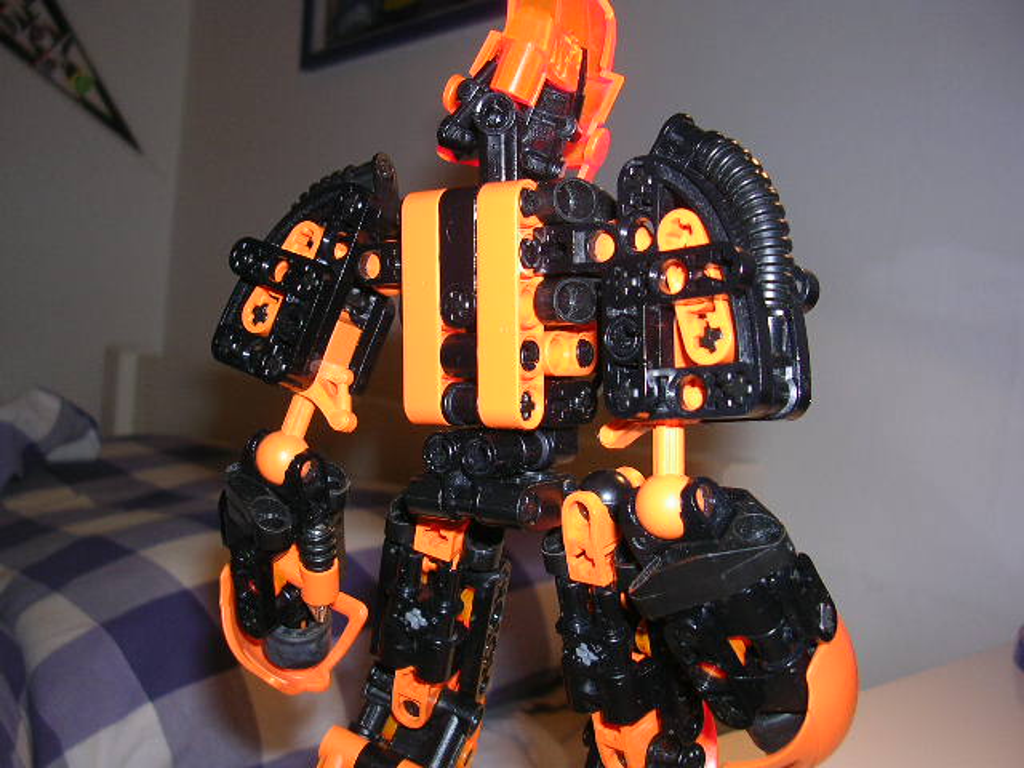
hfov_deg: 49.0
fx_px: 1124
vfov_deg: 37.7
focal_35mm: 38
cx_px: 512
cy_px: 384
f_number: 2.8
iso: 50
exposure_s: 1/60.1
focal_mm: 5.8
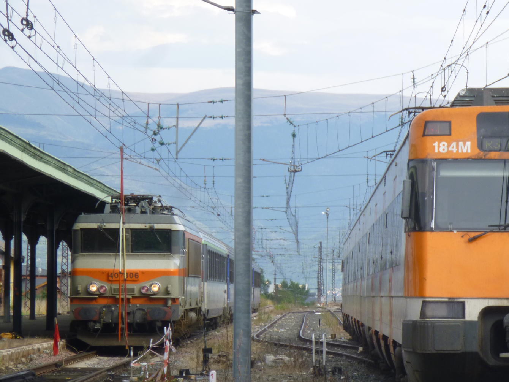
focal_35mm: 188
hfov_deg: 10.5
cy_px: 249
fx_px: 2764
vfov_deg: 7.9
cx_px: 346
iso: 100
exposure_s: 1/160
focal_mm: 22.1
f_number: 5.7
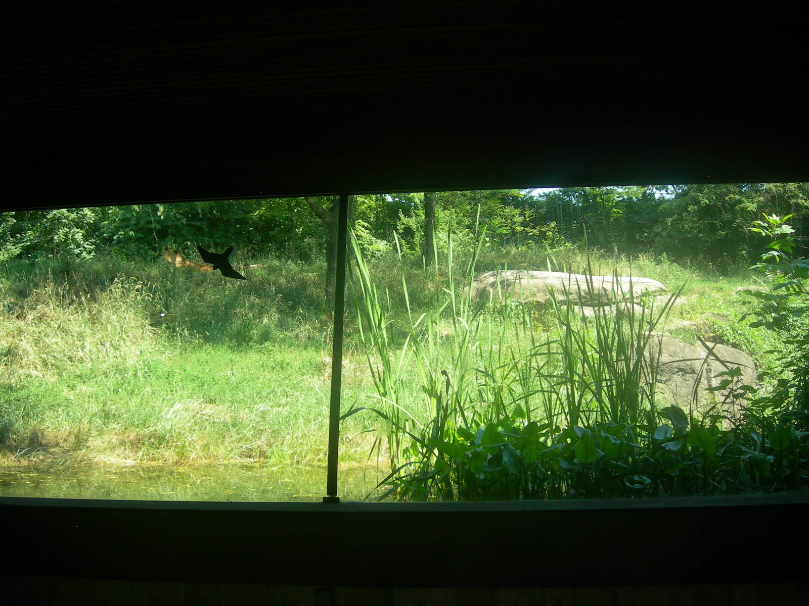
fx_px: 888
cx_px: 404
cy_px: 303
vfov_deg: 37.7
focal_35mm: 38
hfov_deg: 49.0
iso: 50
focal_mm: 7.8
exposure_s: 1/170
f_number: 2.8
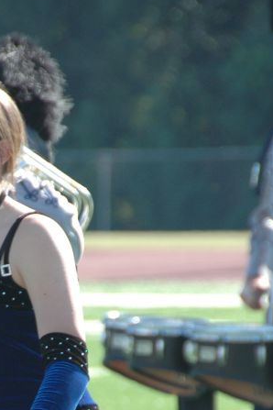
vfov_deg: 3.0
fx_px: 7803
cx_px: -20
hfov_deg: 2.0
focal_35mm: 686
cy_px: 411
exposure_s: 1/250
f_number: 5.6
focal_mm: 200
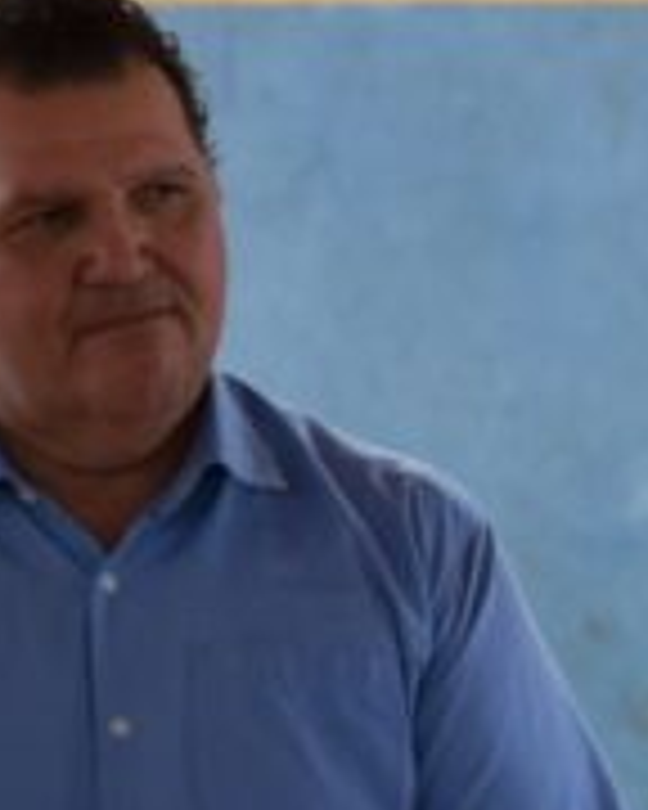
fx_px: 10788
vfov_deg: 4.3
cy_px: 745
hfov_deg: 3.4
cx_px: 1620
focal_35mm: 450
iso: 450
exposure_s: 1/250
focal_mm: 56
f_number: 4.5
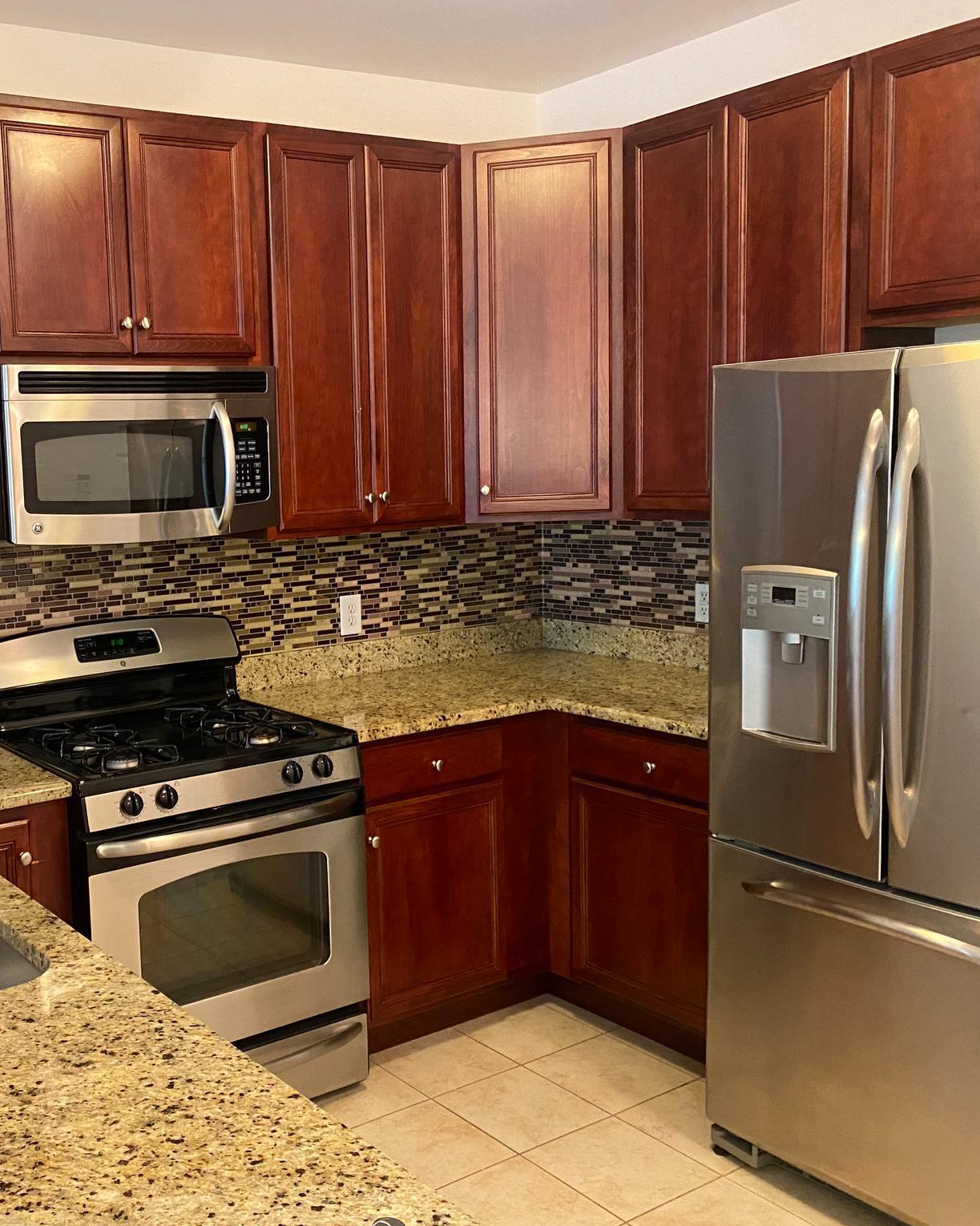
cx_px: 212
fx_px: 1233
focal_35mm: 34
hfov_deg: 41.7
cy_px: 613
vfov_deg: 52.8
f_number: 1.8
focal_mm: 4.25
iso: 400
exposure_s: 1/60
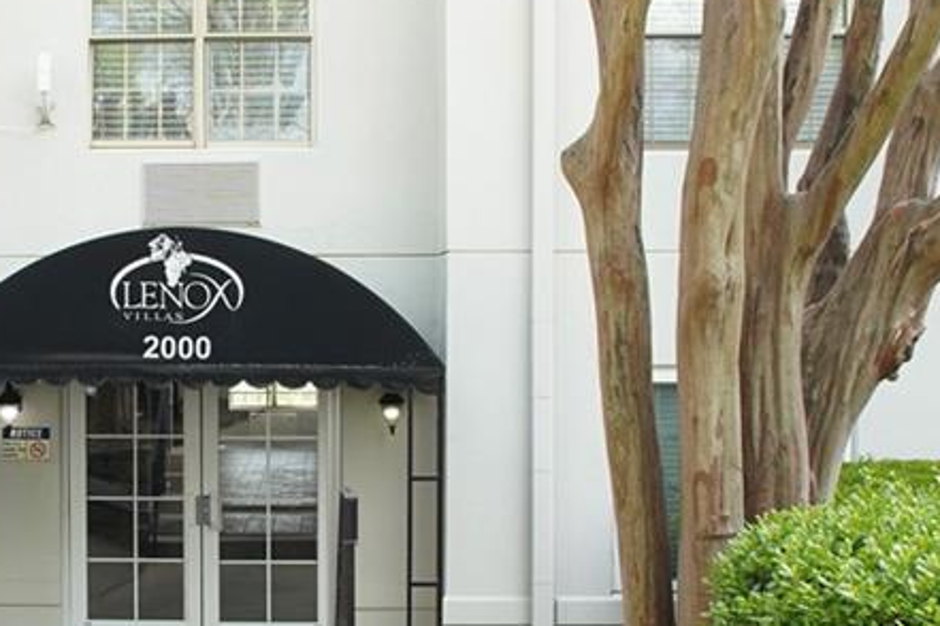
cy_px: 356
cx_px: 211
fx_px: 1514
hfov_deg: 33.6
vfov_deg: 23.4
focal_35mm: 58
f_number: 10
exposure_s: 1/125
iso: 640
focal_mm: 16.9
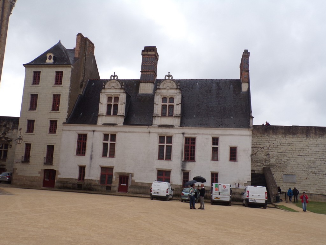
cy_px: 122
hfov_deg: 56.8
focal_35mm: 32
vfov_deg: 44.2
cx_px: 163
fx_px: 301
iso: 80
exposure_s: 1/750
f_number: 4.6
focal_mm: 5.8
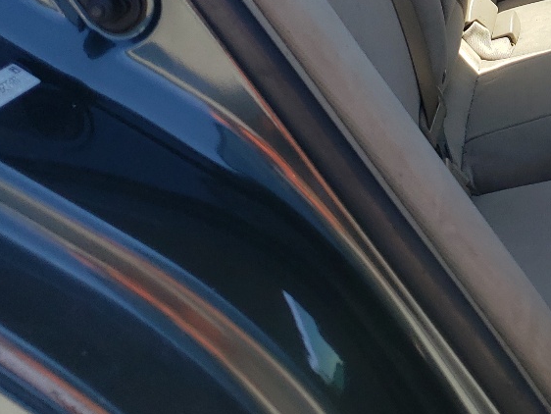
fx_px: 1178
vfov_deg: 18.5
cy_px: -131
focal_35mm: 74
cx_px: 593
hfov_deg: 24.7
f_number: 1.5
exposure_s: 1/909
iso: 50
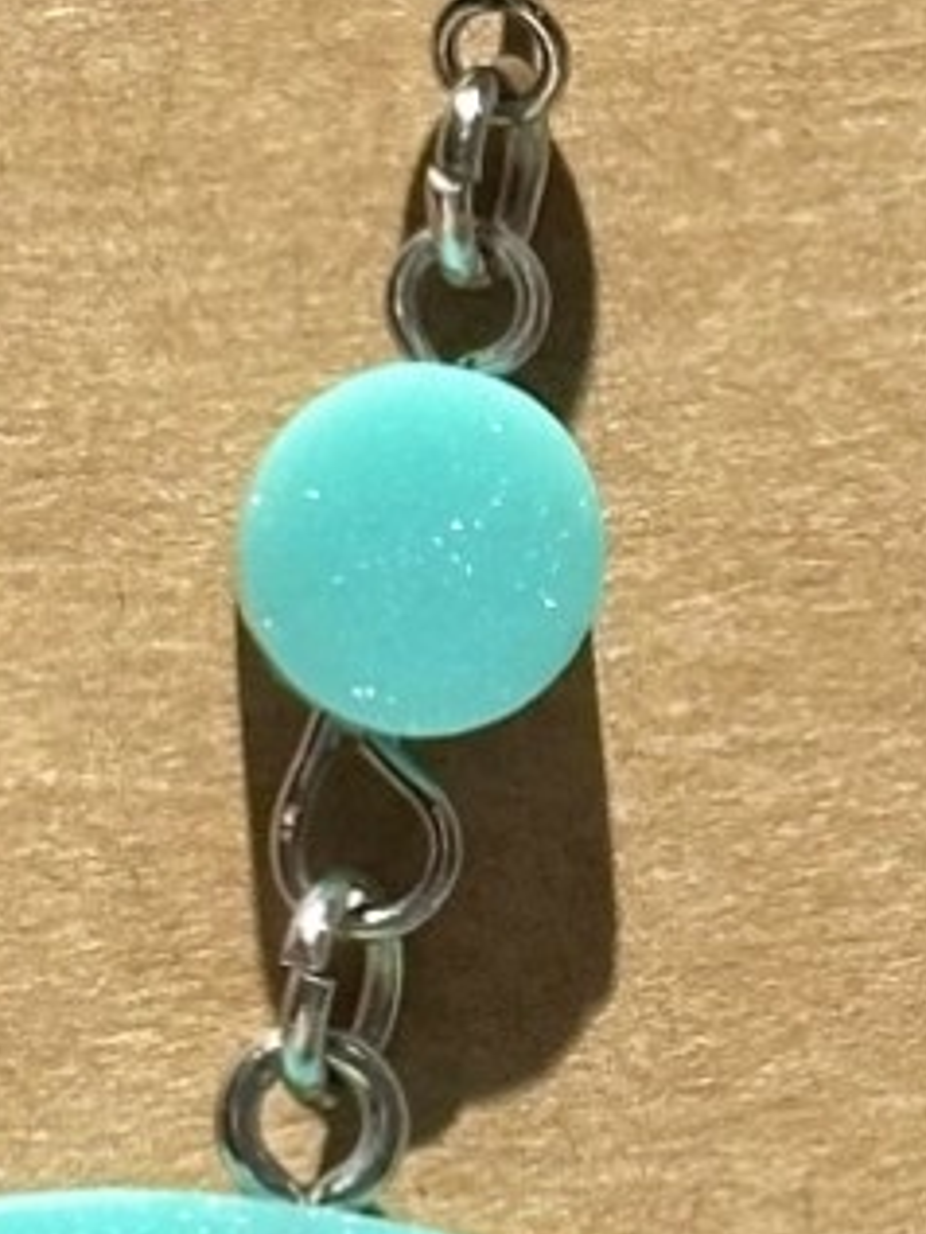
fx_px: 10800
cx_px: 1121
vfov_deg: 6.5
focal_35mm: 303
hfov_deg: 4.9
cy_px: 1035
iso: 160
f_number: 1.78
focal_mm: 6.86
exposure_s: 1/50
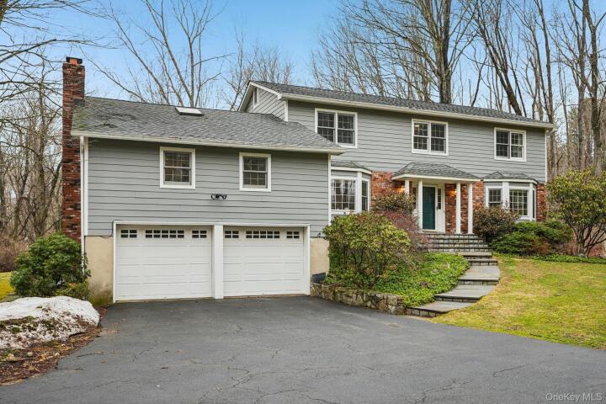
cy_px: 202
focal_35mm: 31
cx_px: 303
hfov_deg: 60.3
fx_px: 522
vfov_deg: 42.3
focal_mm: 31
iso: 125
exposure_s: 1/40
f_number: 8
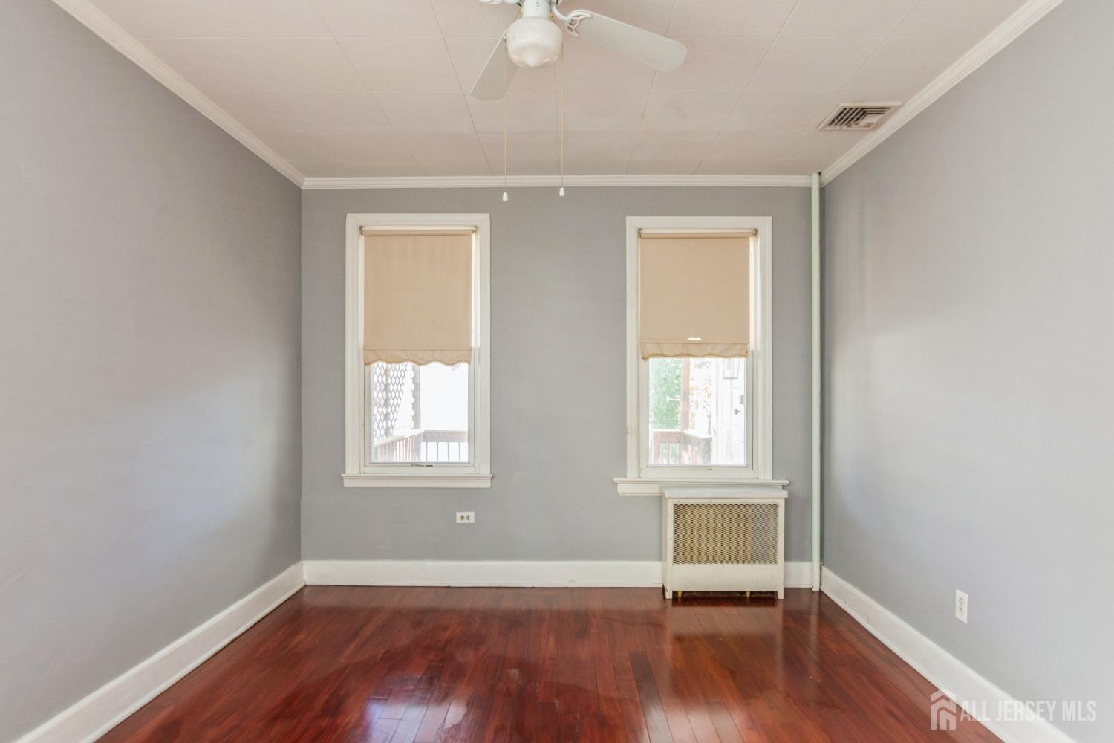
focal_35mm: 18
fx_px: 557
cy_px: 372
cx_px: 557
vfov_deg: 67.4
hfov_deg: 90.0
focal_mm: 12
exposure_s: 1/2.5
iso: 100
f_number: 8
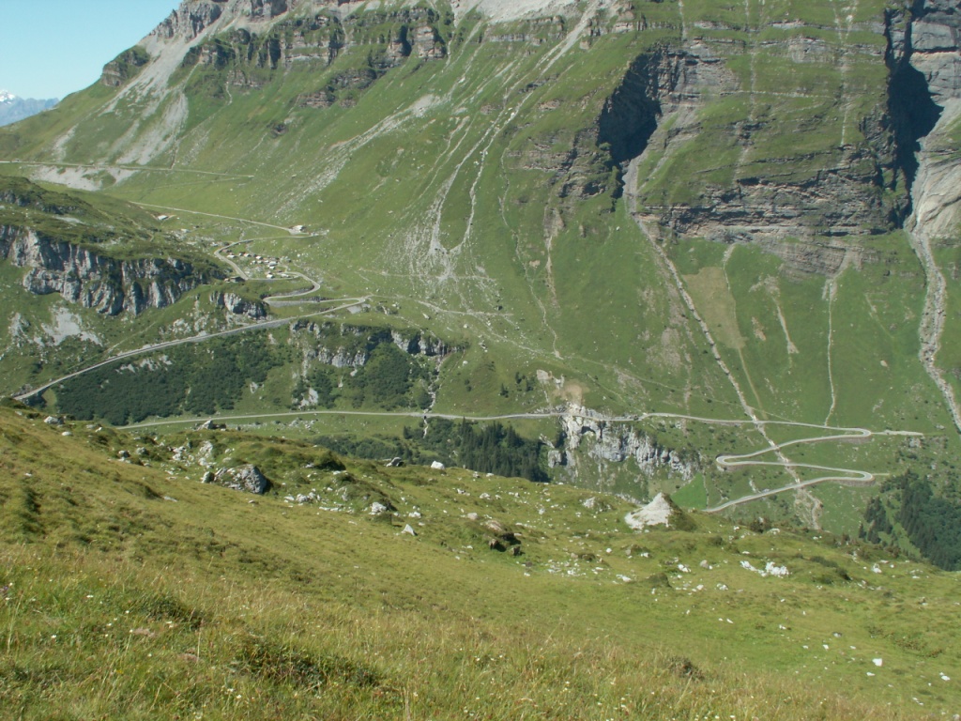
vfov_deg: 40.7
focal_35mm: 35
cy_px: 360
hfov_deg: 52.6
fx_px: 972
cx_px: 480
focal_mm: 5.86
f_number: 5.6
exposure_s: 1/200
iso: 50
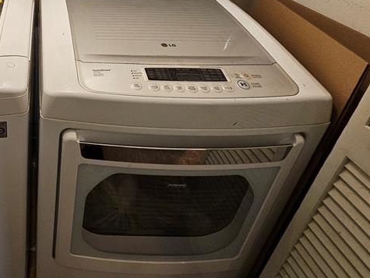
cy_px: 33
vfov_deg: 45.6
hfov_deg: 54.4
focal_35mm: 28
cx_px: 30
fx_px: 300
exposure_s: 1/30
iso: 320
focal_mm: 2.2
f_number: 2.2
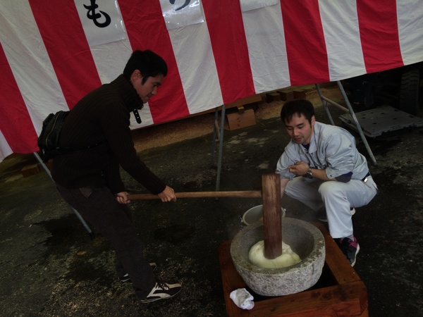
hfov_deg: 60.0
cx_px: 212
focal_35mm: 30
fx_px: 367
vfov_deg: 46.8
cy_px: 158
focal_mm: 4.12
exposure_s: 1/80
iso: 32
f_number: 2.2
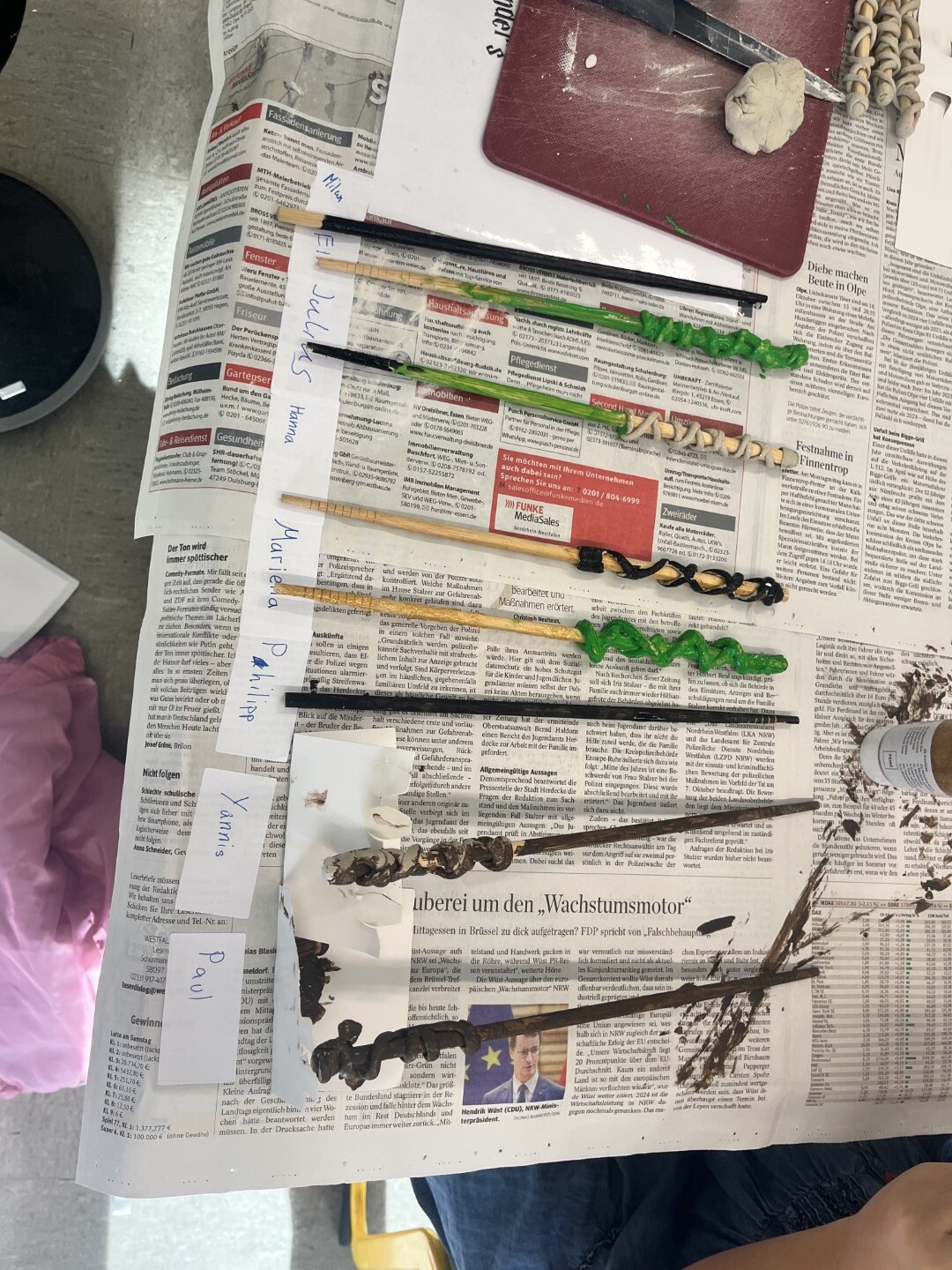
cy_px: 635
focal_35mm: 26
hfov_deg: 53.1
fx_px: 953
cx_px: 476
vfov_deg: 67.3
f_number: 1.6
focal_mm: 5.1
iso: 80
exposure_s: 1/100
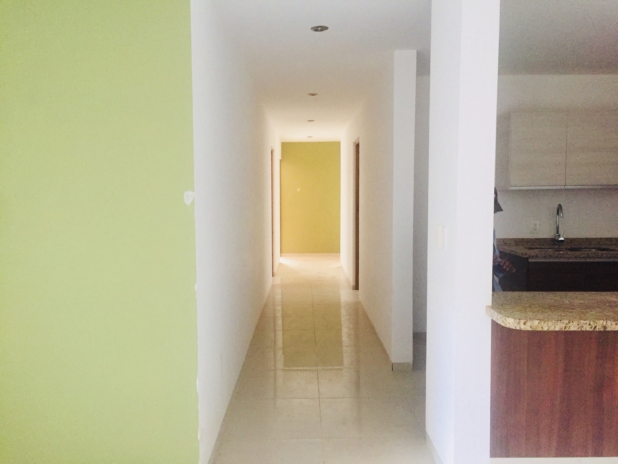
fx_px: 518
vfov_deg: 48.2
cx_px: 309
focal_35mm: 29
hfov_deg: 61.7
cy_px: 232
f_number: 2.2
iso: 160
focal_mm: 4.15
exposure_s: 1/30
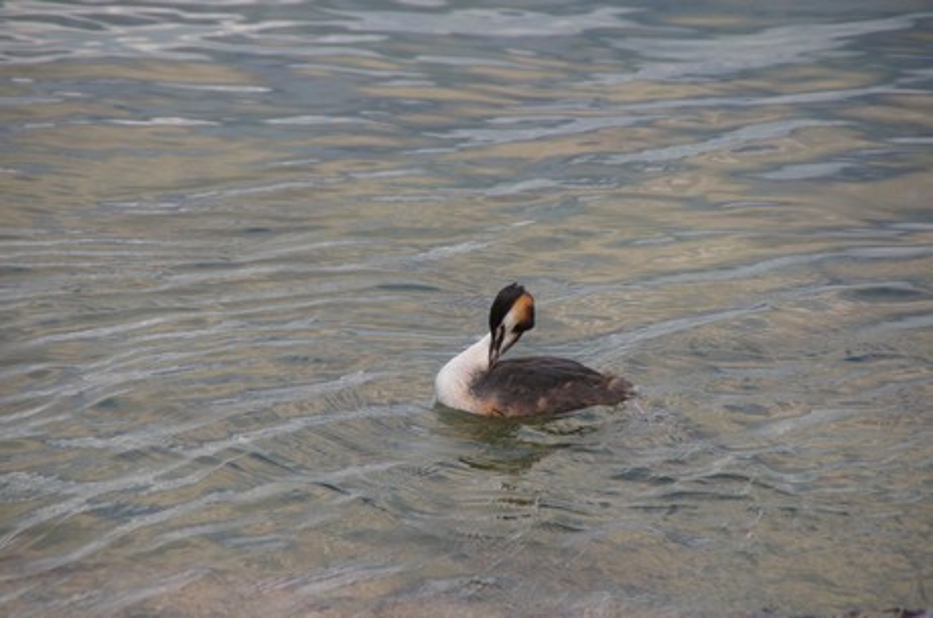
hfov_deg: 6.9
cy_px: 309
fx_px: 7761
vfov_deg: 4.6
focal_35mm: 300
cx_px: 466
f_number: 6.3
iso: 1000
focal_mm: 200
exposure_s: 1/320
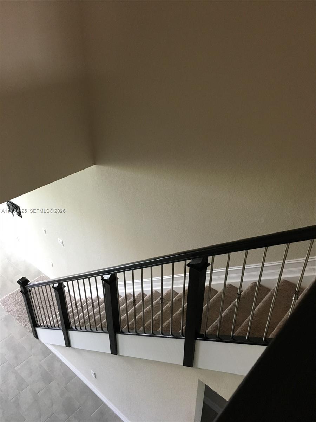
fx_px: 353
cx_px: 158
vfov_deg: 61.7
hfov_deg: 48.2
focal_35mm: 29
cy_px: 211
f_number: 2.2
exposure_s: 1/30
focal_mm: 4.15
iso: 125
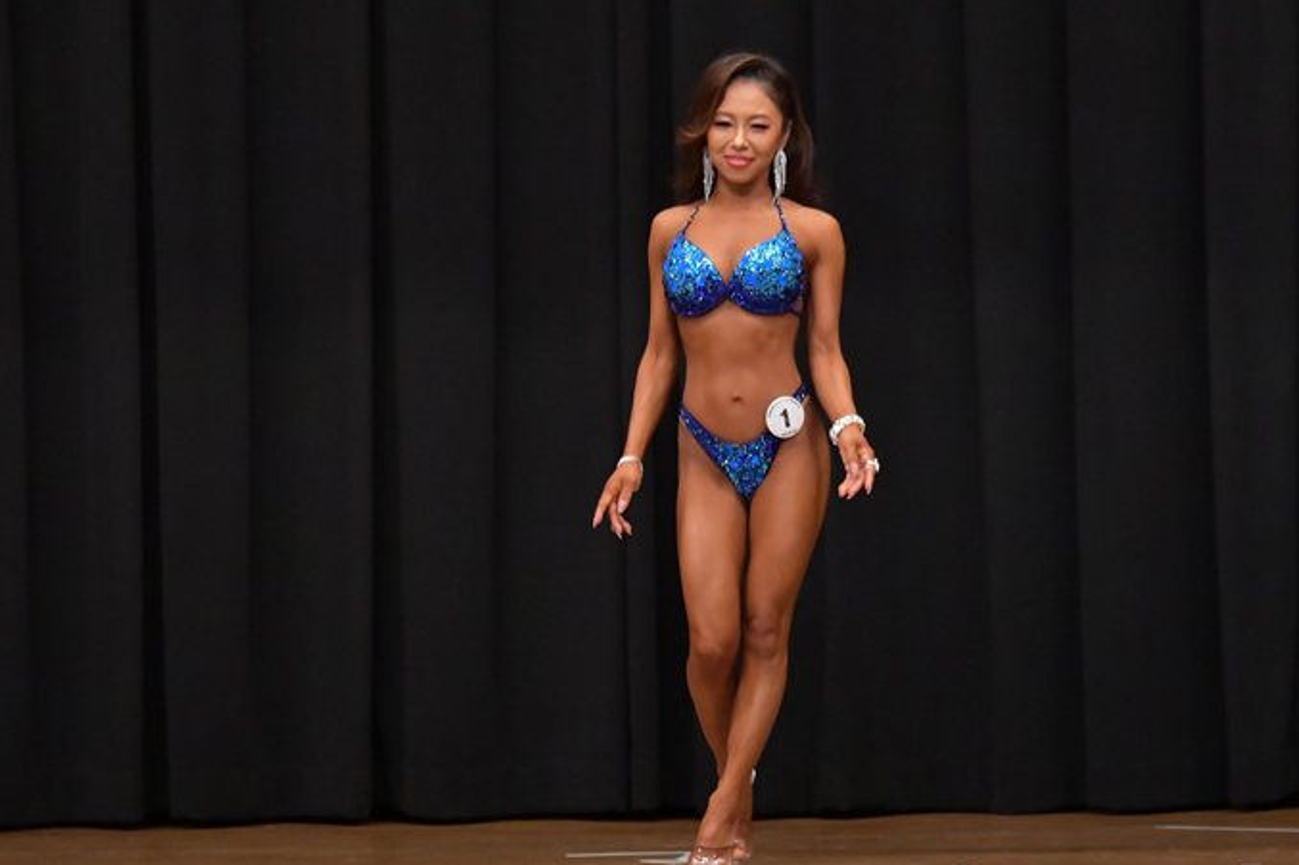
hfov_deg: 6.7
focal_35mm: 309
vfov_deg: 4.4
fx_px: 11146
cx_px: 697
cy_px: 476
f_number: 5.6
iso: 6400
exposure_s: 1/400
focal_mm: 180
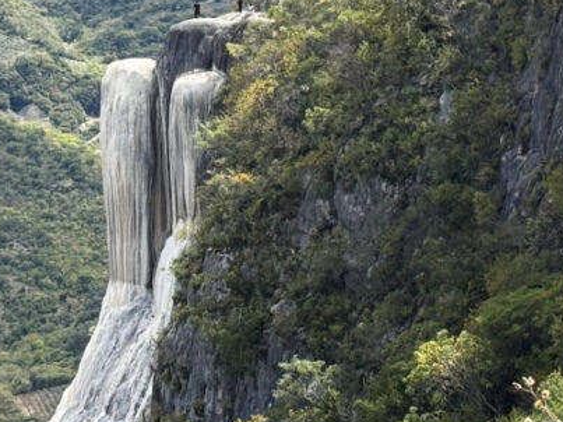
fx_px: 1984
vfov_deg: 12.1
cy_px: 147
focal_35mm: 122
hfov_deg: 15.9
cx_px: 45
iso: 64
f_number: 1.8
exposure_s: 1/2179
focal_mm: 6.8
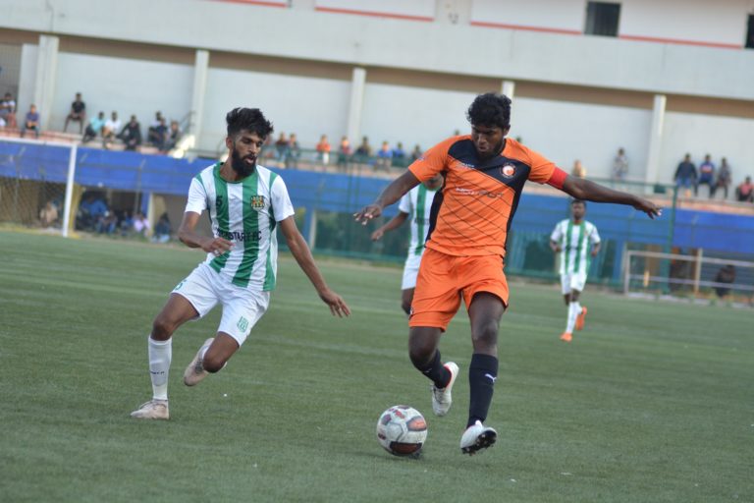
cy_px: 252
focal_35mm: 188
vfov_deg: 7.3
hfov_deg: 11.0
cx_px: 377
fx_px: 3927
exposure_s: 1/640
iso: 640
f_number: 4.2
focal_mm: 125
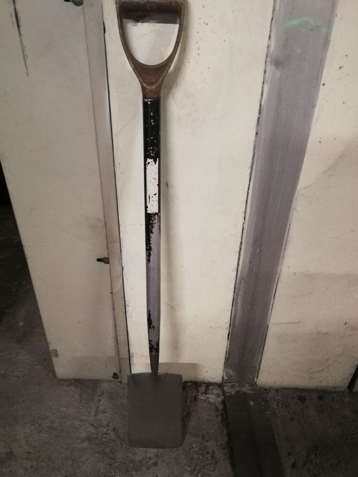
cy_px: 238
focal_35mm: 27
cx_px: 179
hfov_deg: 51.4
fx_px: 372
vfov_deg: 65.3
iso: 1000
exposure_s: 1/16.7
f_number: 2.2
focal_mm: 3.95
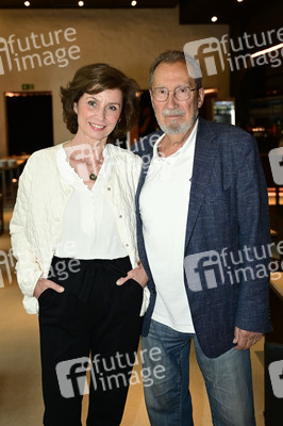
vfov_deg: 50.7
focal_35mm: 38
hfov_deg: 35.0
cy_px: 213
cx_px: 142
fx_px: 449
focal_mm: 38
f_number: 3.5
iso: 1250
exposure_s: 1/200
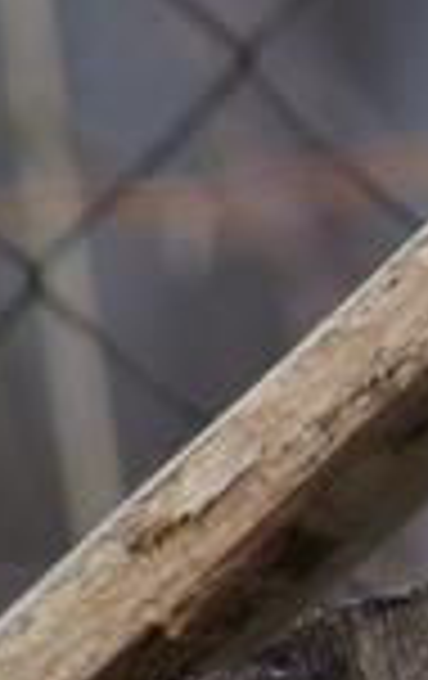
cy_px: -5
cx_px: 1865
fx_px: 49075
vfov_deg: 0.8
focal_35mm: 2642
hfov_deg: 0.5
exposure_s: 1/20
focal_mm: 300
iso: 100
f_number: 5.6
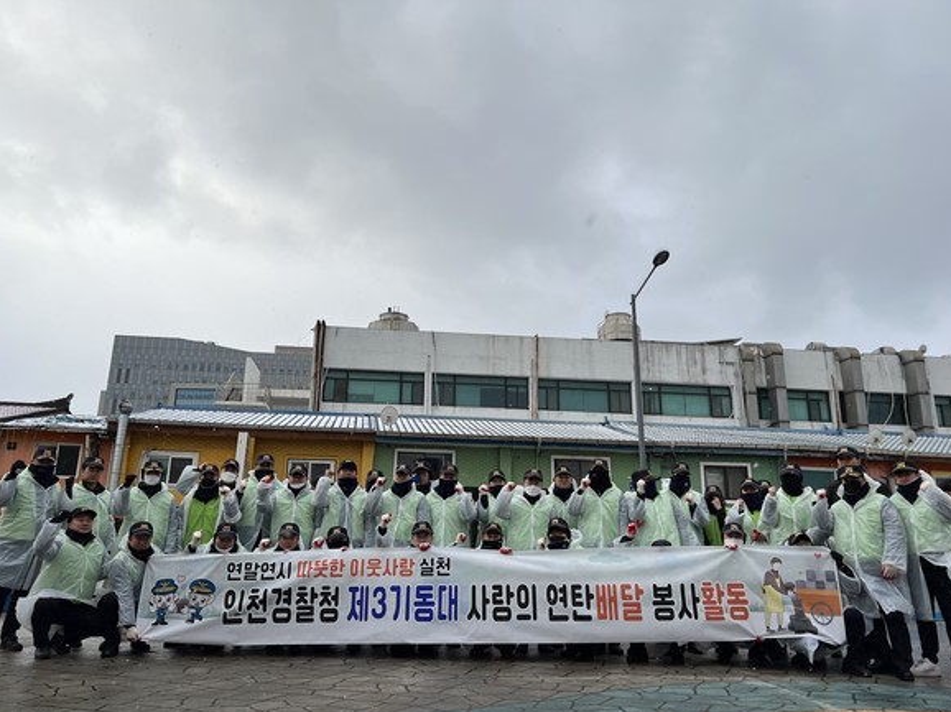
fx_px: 741
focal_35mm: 27
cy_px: 368
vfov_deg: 51.3
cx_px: 466
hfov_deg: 65.3
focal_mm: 5.7
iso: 50
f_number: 1.5
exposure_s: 1/1511
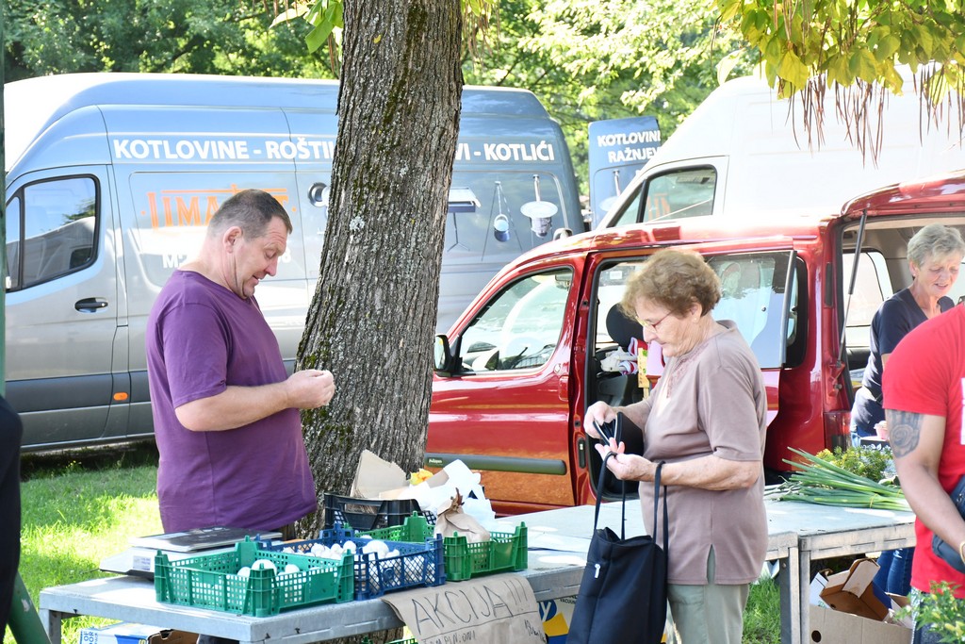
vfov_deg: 15.2
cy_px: 322
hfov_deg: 22.6
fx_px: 2413
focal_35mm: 90
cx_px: 482
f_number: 5
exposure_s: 1/250
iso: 800
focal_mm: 60
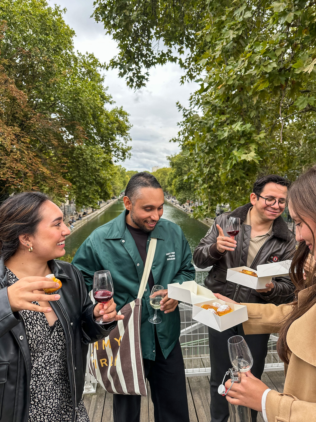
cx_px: 158
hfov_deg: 56.8
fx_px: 292
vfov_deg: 71.6
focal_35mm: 24
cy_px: 211
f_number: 1.8
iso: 80
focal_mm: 6.86
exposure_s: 1/390
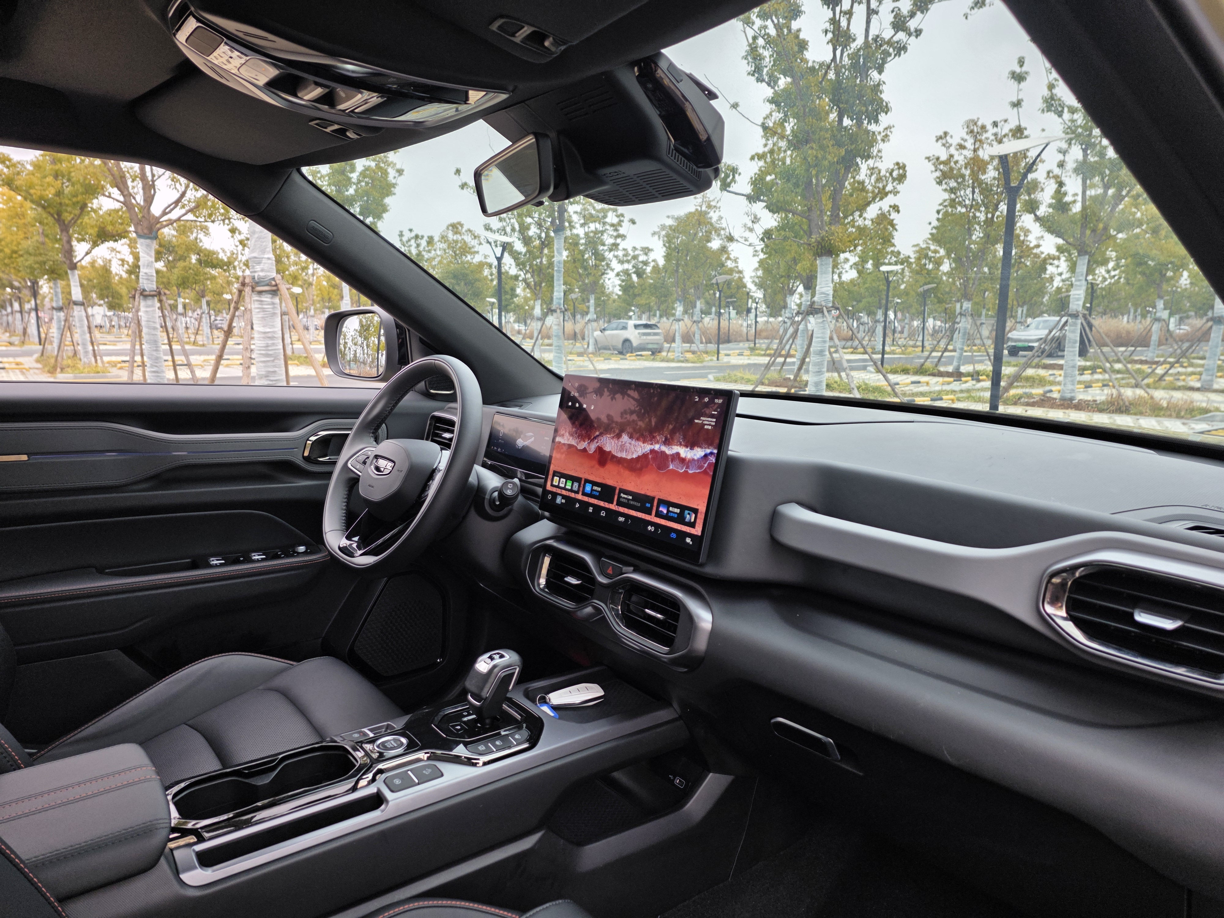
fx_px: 813
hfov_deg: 73.9
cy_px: 459
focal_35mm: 23
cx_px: 612
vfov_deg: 58.9
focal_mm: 6.25
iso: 40
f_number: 1.7
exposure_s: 1/180
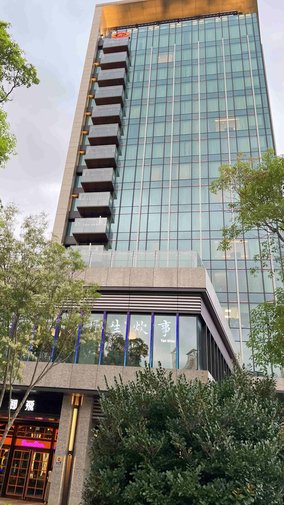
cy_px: 234
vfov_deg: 62.6
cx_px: 114
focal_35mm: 31
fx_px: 415
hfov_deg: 37.6
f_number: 1.5
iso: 80
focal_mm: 5.7
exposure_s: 1/121
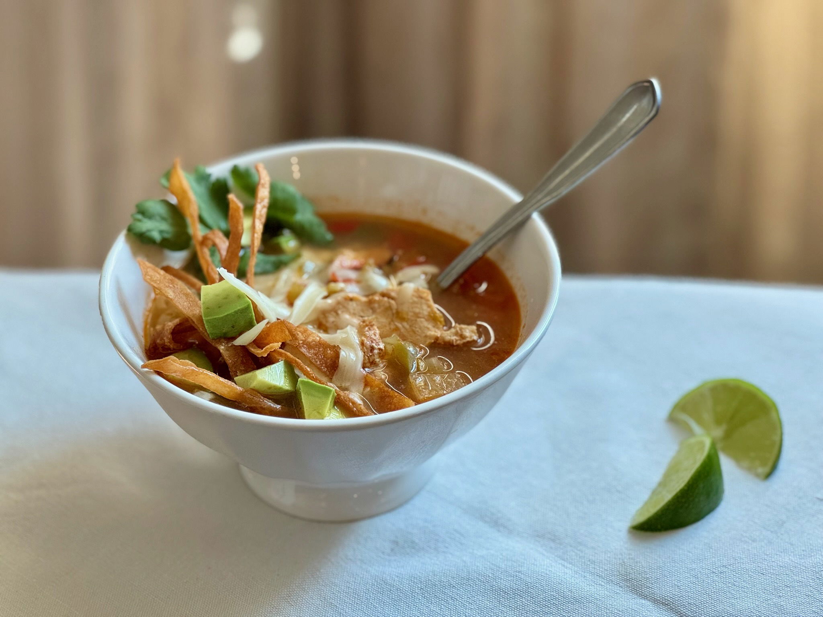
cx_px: 412
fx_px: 1831
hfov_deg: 25.3
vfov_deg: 19.1
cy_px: 308
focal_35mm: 77
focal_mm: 9
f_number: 2.8
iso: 200
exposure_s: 1/120
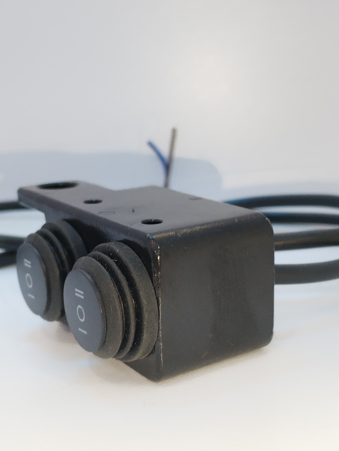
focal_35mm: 51
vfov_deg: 37.5
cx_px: 170
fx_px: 666
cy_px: 226
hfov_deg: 28.6
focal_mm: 4.75
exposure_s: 1/60
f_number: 1.8
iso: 330
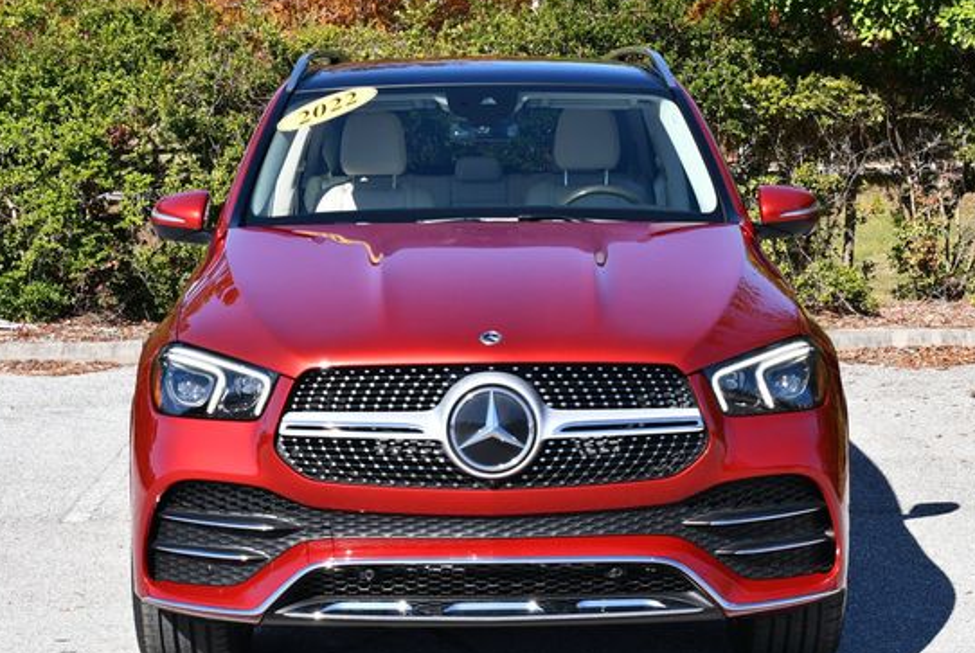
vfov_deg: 16.1
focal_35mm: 85
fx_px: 2305
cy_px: 358
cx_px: 493
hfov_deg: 23.9
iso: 125
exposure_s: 1/250
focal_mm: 36
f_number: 8
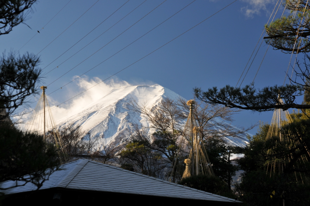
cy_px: 103
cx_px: 155
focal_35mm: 105
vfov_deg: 13.0
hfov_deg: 19.5
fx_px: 903
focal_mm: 70
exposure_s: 1/80
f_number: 10
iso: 200
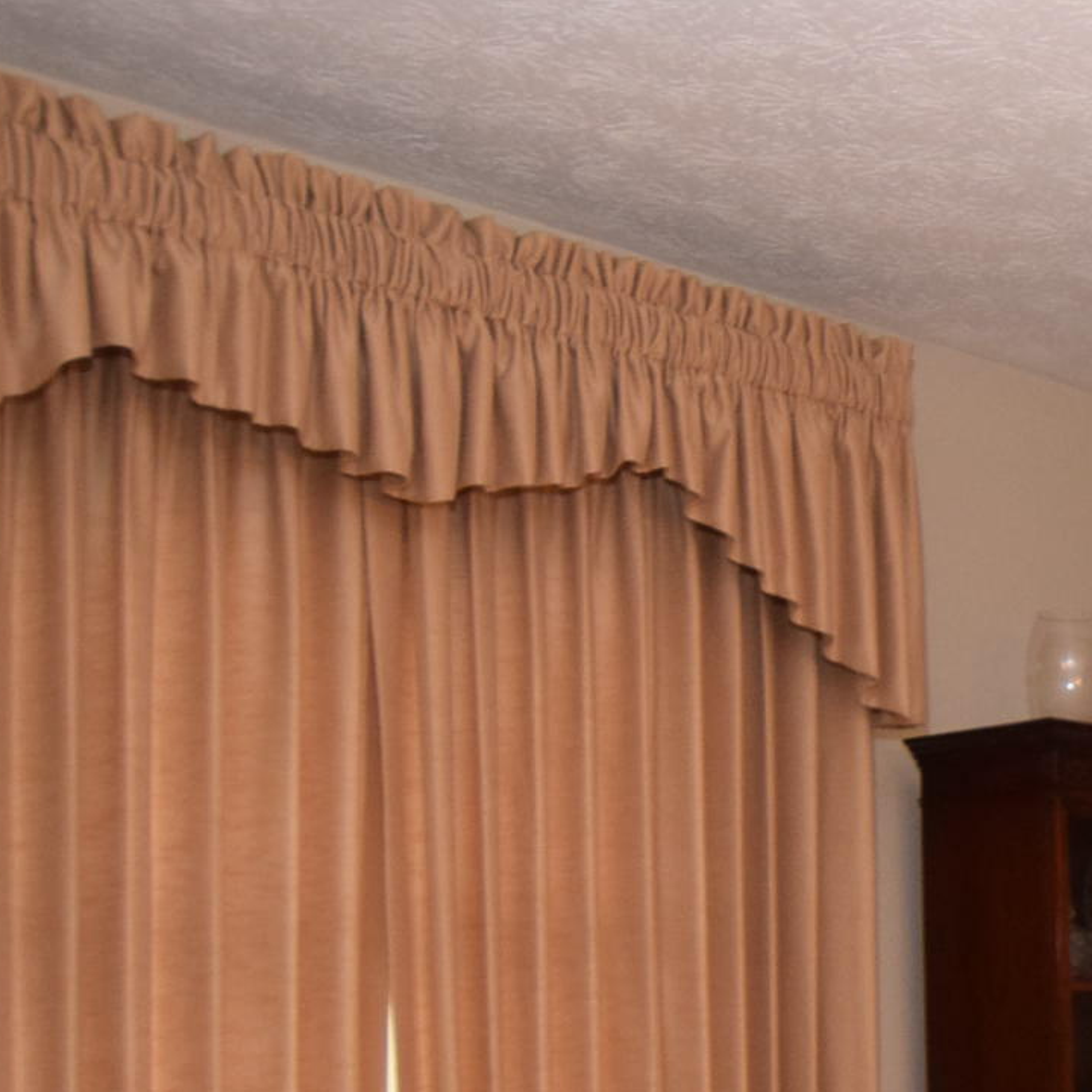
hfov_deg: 26.8
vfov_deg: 30.9
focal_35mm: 53
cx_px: 1445
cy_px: 966
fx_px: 1892
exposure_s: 1/80
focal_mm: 10
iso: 800
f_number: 4.5
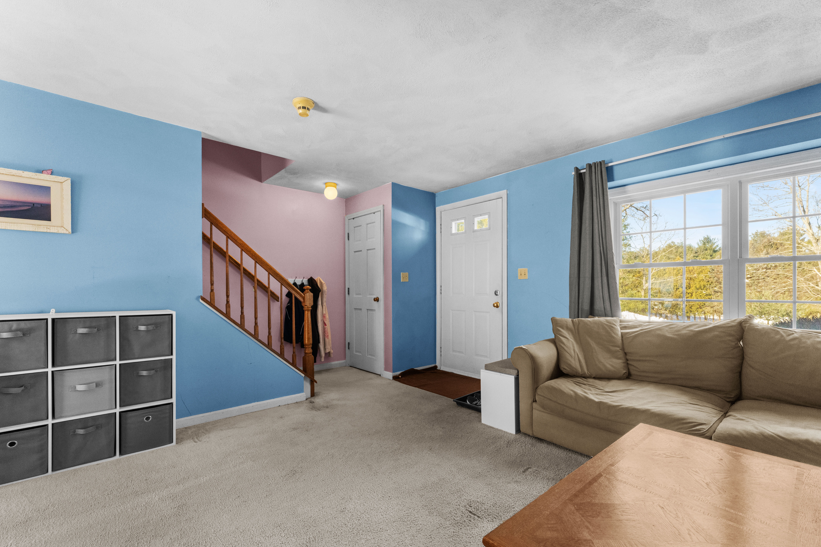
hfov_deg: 100.4
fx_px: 342
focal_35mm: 15
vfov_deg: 77.2
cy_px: 292
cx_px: 407
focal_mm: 14
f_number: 11
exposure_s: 1/8
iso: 2500
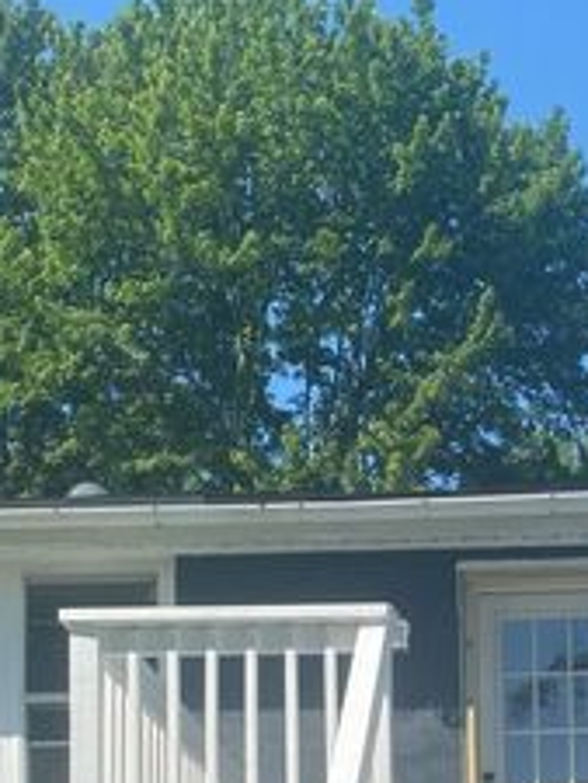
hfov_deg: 18.9
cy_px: 1042
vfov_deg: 22.4
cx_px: 501
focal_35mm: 77
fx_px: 1742
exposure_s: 1/2513
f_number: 1.8
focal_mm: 4.25
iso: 32
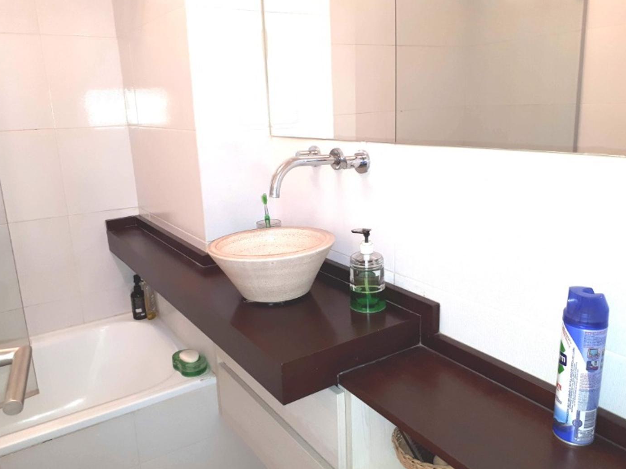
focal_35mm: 28
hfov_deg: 63.5
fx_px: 506
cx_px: 319
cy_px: 240
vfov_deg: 49.7
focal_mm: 3.6
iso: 80
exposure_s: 1/33
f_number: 1.9
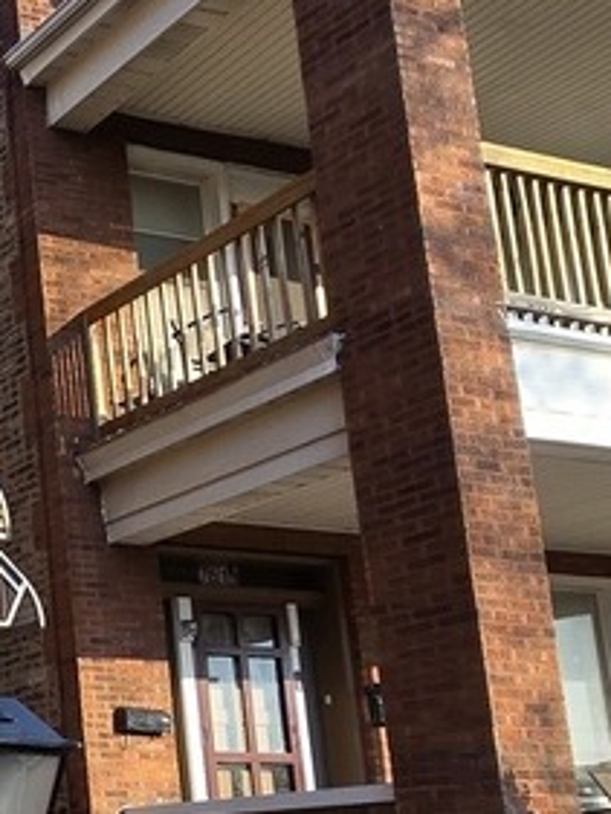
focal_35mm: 50
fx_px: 1176
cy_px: 724
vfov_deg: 36.0
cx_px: -524
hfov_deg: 20.0
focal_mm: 2.2
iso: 50
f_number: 2.2
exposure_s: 1/720
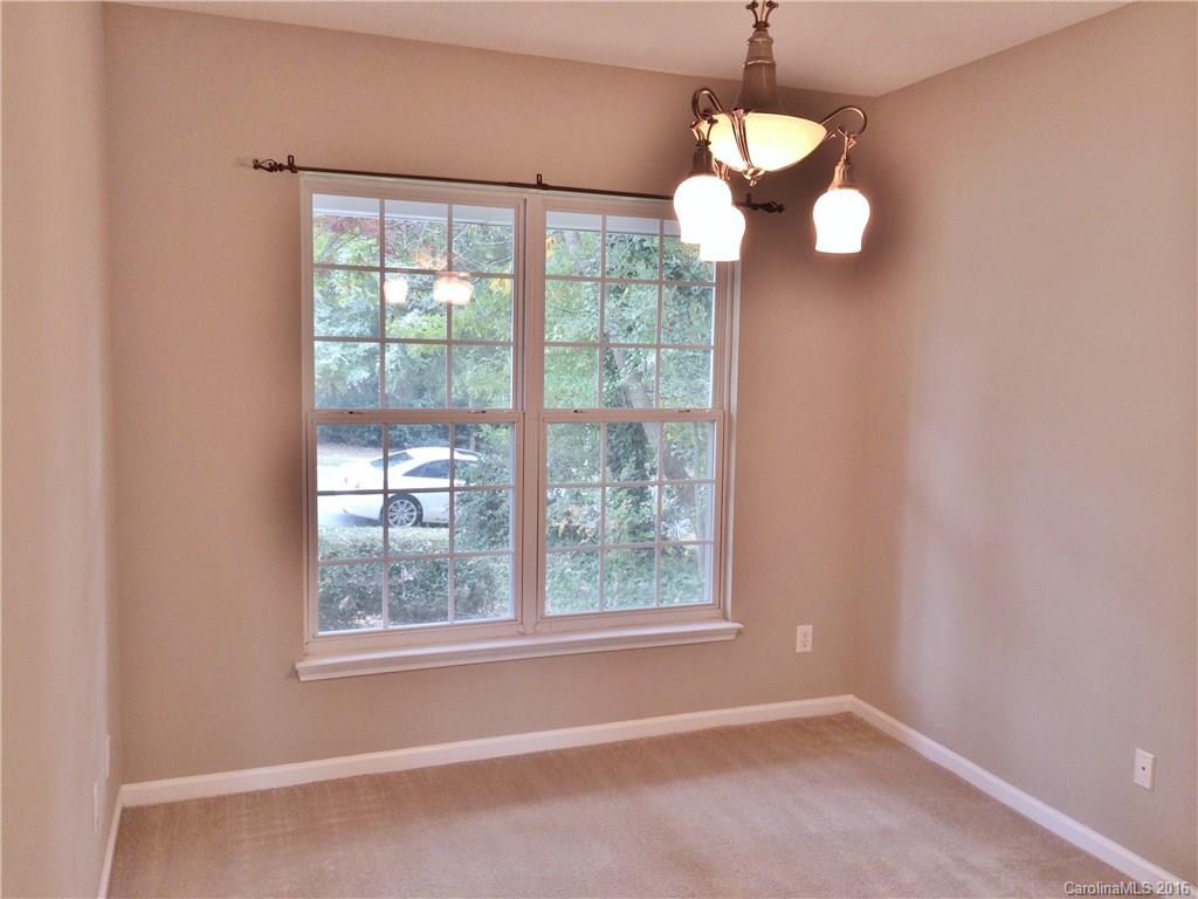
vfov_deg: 46.8
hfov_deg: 60.0
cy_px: 450
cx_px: 599
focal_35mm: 30
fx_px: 1038
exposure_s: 1/30
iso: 40
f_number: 2.2
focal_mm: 4.12
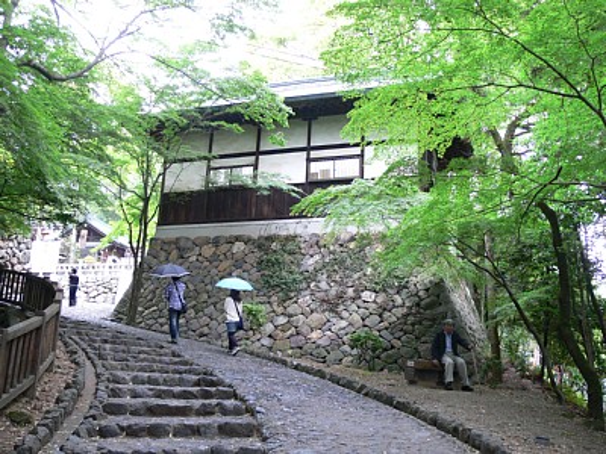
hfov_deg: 52.6
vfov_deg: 40.7
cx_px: 303
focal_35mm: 35
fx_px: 613
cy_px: 227
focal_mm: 7.4
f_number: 2.8
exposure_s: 1/25
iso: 200
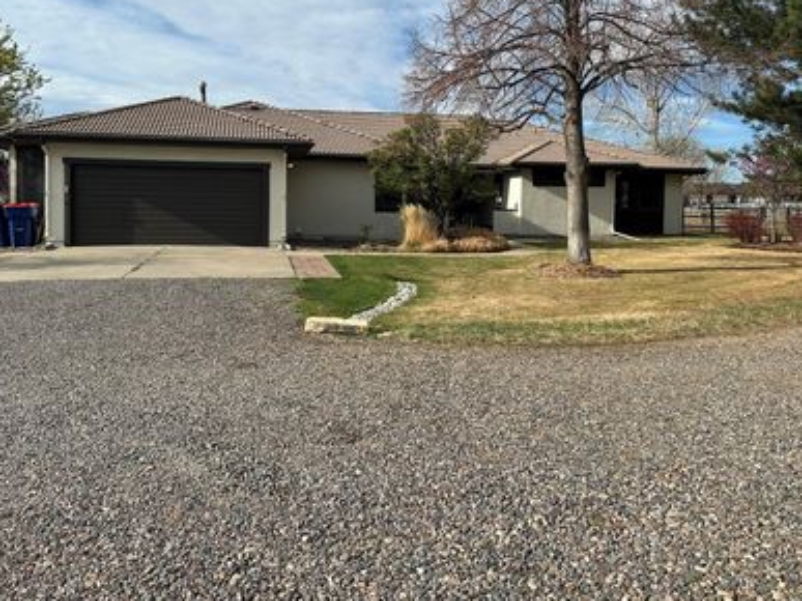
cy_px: 231
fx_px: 718
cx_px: 377
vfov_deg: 45.1
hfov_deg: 58.3
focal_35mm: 31
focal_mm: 6.86
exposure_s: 1/5000
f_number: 1.78
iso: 80
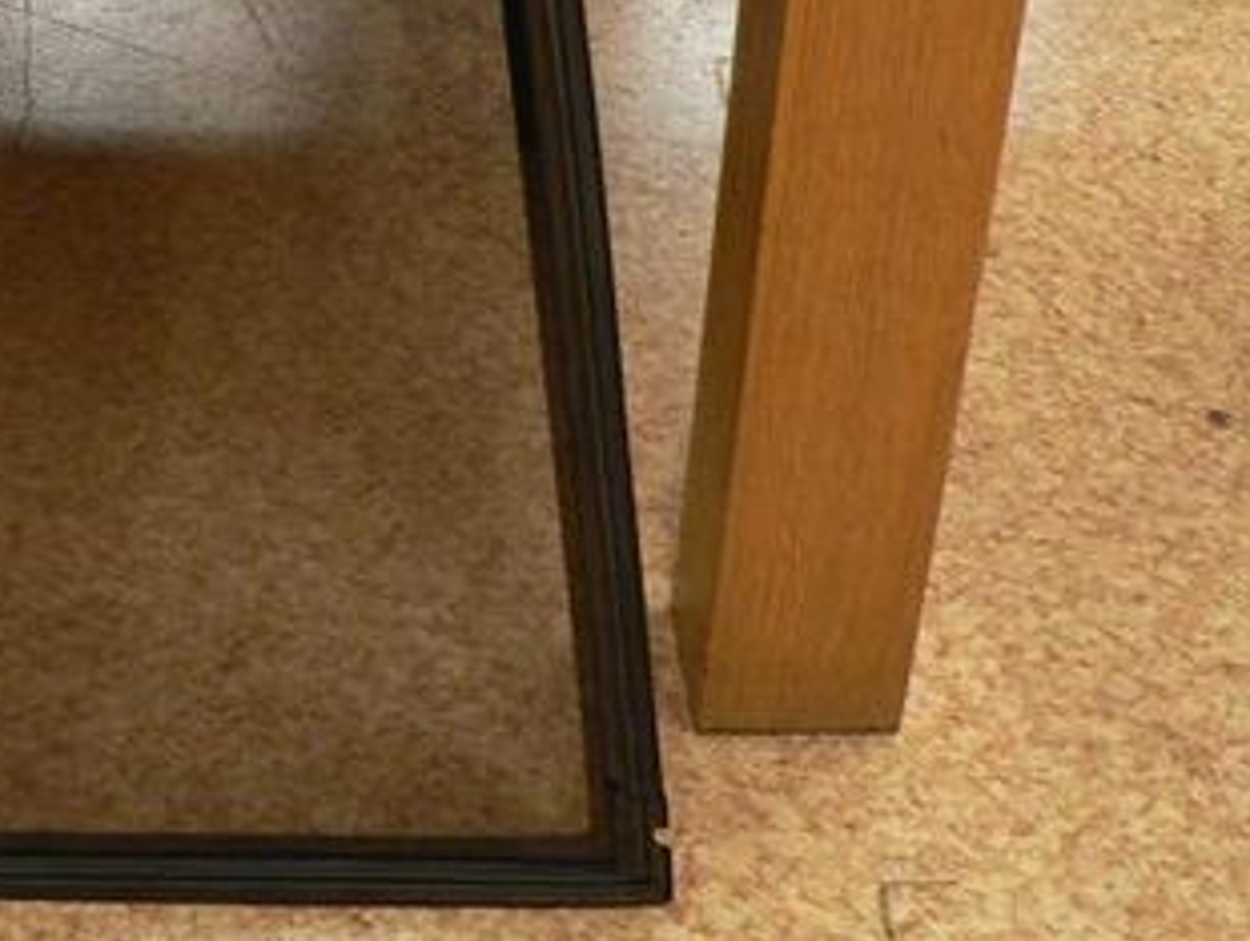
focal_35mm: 74
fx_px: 2675
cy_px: 88
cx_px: 133
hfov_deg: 25.5
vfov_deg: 19.6
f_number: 2.8
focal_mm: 6
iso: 200
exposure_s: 1/25
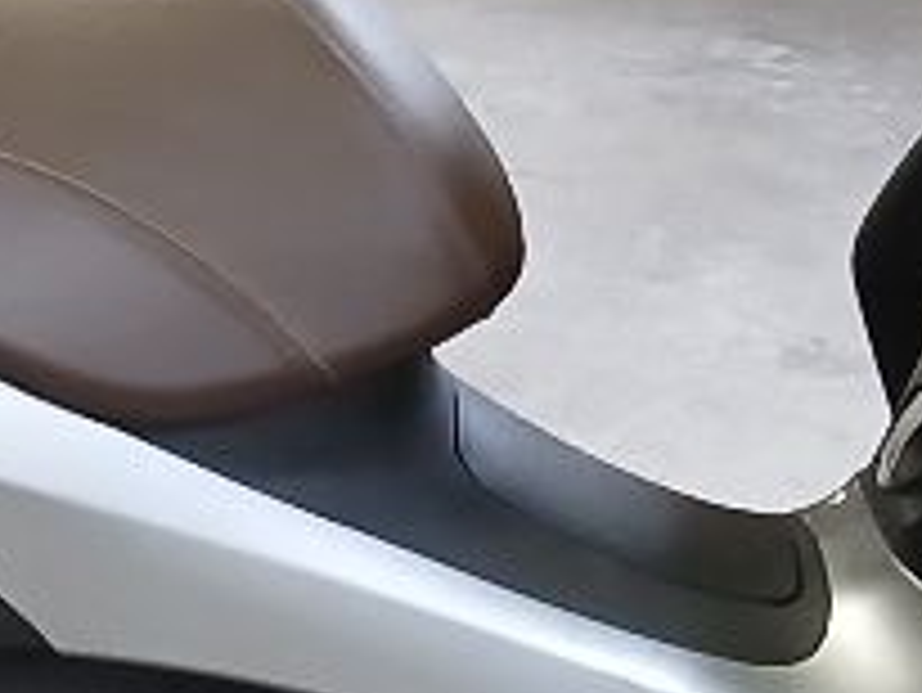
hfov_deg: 12.0
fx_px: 4317
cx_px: -18
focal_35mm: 162
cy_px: 9
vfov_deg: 9.1
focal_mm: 3.98
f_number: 1.8
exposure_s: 1/25
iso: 250
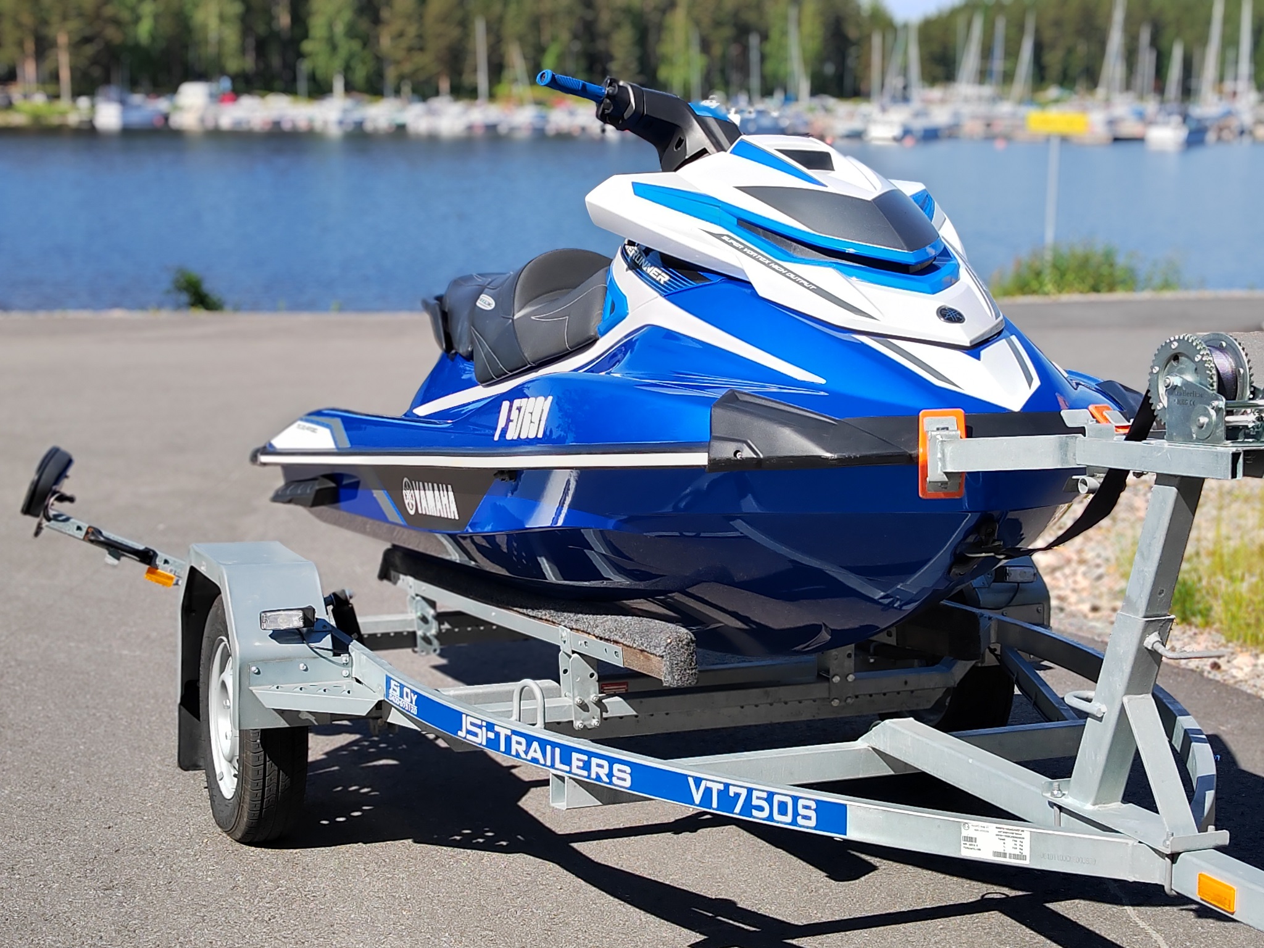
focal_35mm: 54
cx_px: 632
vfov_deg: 27.0
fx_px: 1972
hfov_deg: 35.5
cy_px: 474
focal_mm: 5.53
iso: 50
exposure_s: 1/1301
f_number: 4
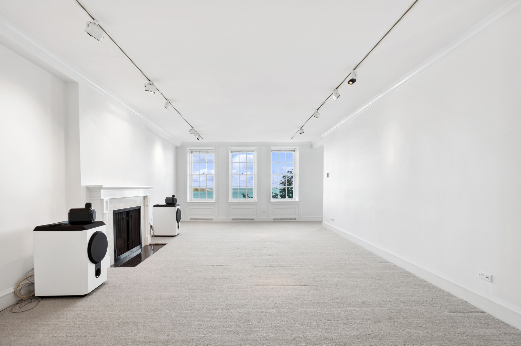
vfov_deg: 77.2
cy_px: 169
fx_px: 217
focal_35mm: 15
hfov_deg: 100.3
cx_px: 247
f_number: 11
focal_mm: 14
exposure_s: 1/6
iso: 100
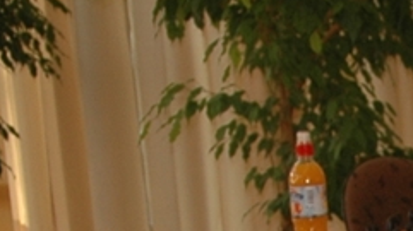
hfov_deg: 10.8
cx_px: 735
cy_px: 645
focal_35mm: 188
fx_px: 2057
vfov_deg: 6.0
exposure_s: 1/80
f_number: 4.5
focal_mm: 18
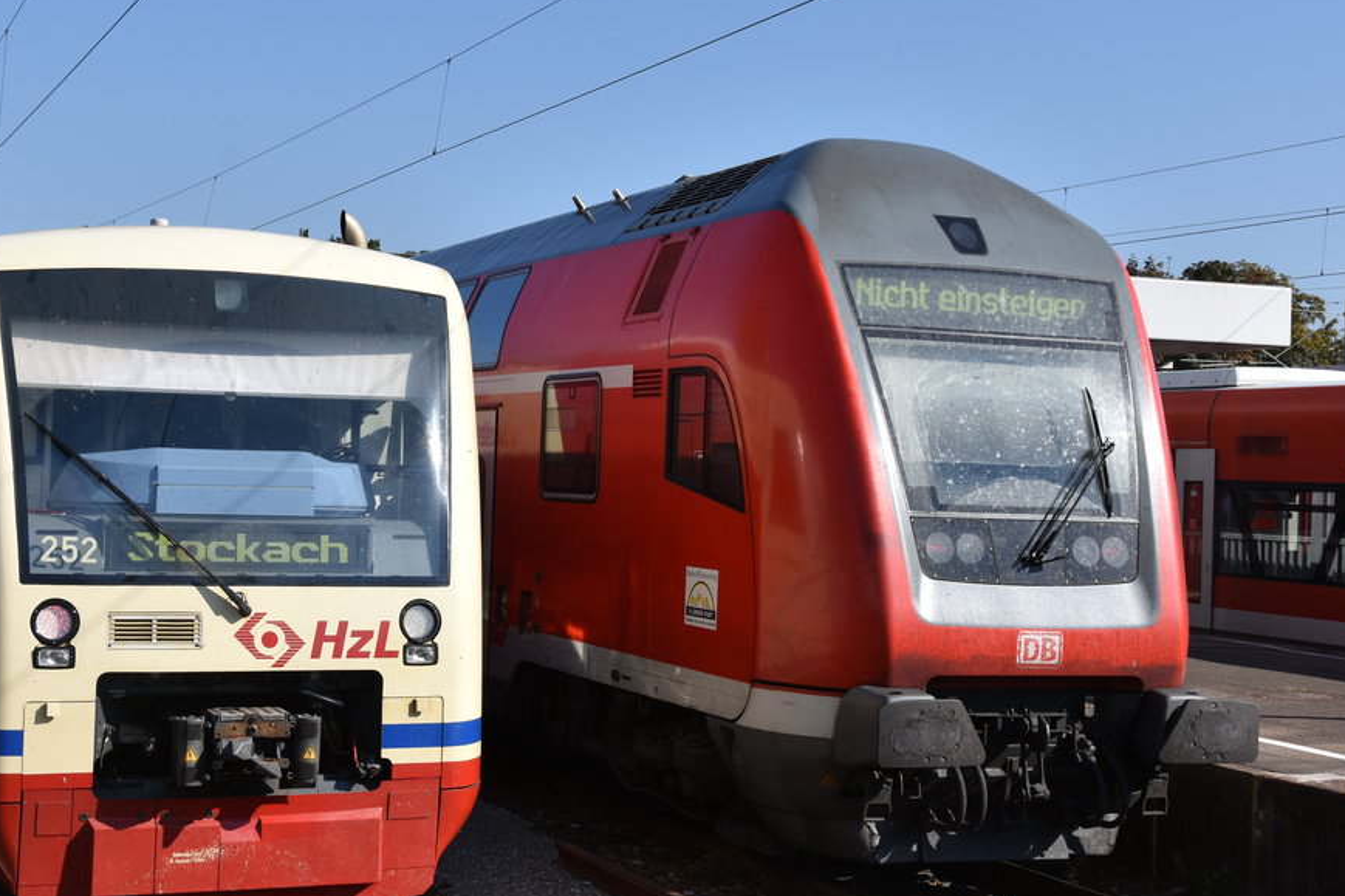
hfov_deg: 34.5
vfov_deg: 23.4
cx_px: 658
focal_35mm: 58
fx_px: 2166
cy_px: 412
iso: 200
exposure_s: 1/500
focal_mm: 28
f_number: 8
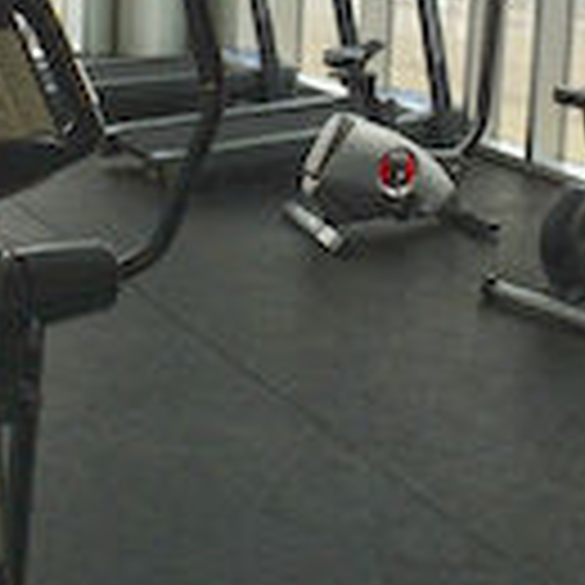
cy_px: 22
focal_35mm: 69
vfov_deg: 24.1
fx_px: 1319
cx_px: 328
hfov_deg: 25.0
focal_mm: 4.15
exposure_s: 1/60
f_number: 2.2
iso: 40
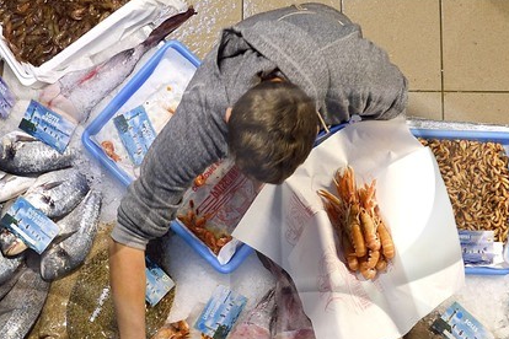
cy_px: 292
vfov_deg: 12.2
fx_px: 1583
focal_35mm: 112
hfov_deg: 18.2
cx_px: 199
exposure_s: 1/60
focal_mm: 29
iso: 800
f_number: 5.6
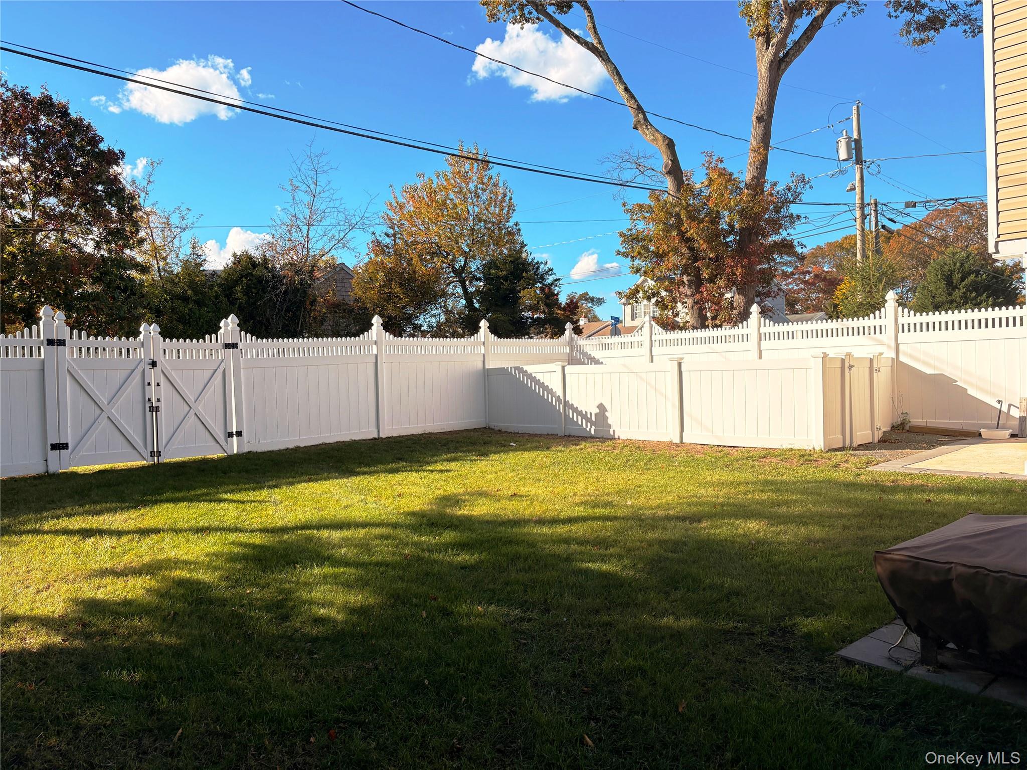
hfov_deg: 67.3
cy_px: 385
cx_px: 514
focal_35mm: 26
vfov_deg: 53.1
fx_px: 771
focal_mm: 5.96
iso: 50
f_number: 1.6
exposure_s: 1/2538
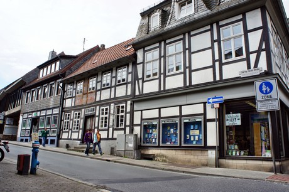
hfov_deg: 67.4
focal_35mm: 27
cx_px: 144
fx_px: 217
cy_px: 96
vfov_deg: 47.9
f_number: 11
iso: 250
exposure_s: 1/160
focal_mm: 18
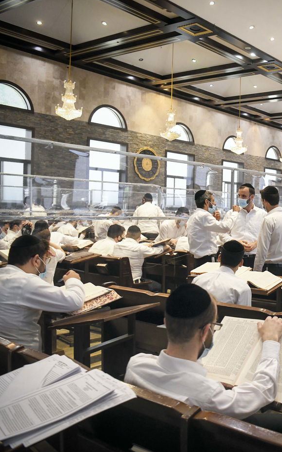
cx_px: 302
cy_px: 226
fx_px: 455
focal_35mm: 37
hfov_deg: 31.1
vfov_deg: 52.8
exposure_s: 1/400
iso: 2000
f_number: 3.5
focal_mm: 24
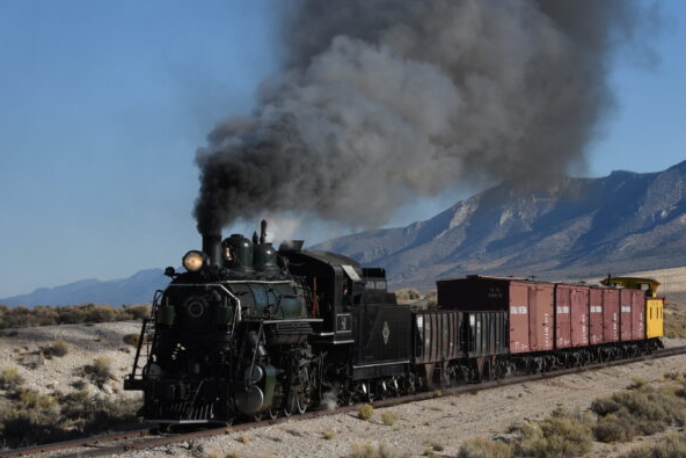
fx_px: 2573
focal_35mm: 135
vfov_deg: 10.2
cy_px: 225
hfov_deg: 15.2
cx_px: 421
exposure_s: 1/800
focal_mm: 78
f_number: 14
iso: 800
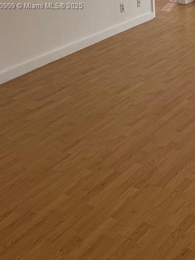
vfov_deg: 28.6
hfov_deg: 21.3
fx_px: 480
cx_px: 237
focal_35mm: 64
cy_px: 6
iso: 80
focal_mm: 6.76
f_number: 1.78
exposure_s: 1/372
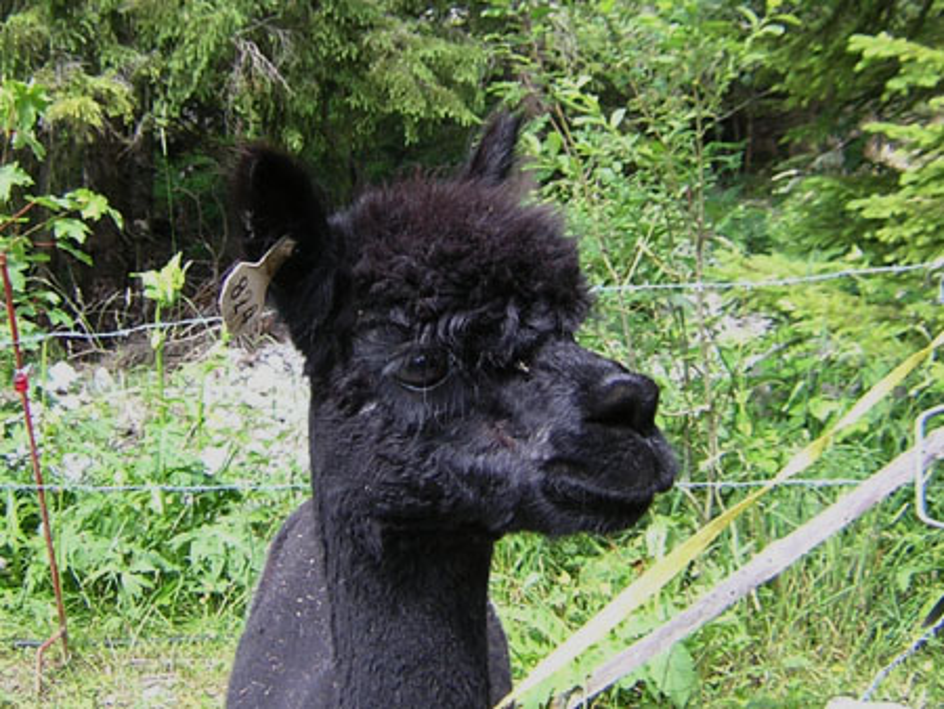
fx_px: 982
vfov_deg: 39.7
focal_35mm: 36
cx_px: 472
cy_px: 354
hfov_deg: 51.3
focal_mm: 4.7
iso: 100
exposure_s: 1/88.2
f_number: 2.6
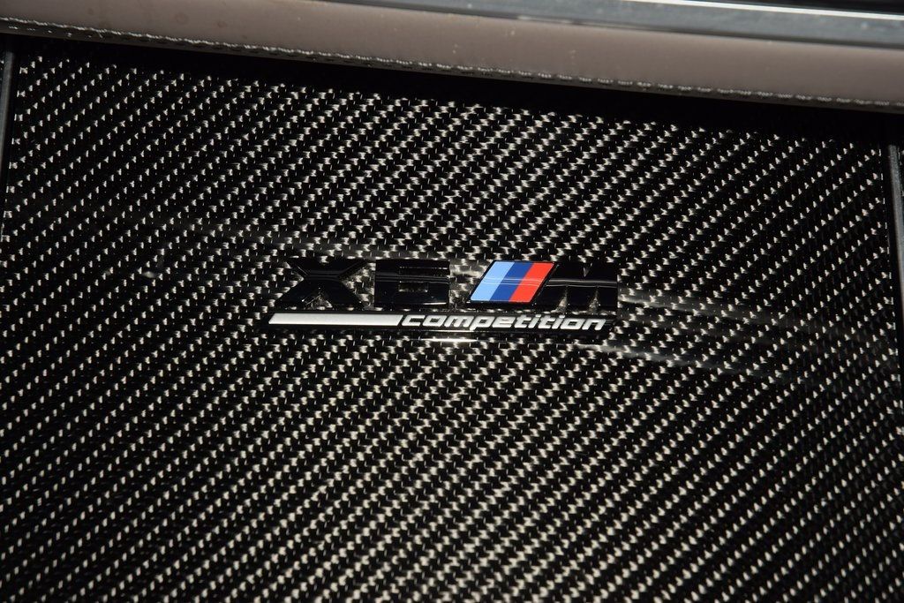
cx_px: 452
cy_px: 302
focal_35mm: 105
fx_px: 2637
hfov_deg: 19.5
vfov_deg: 13.0
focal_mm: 70
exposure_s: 1/125
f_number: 8
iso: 100
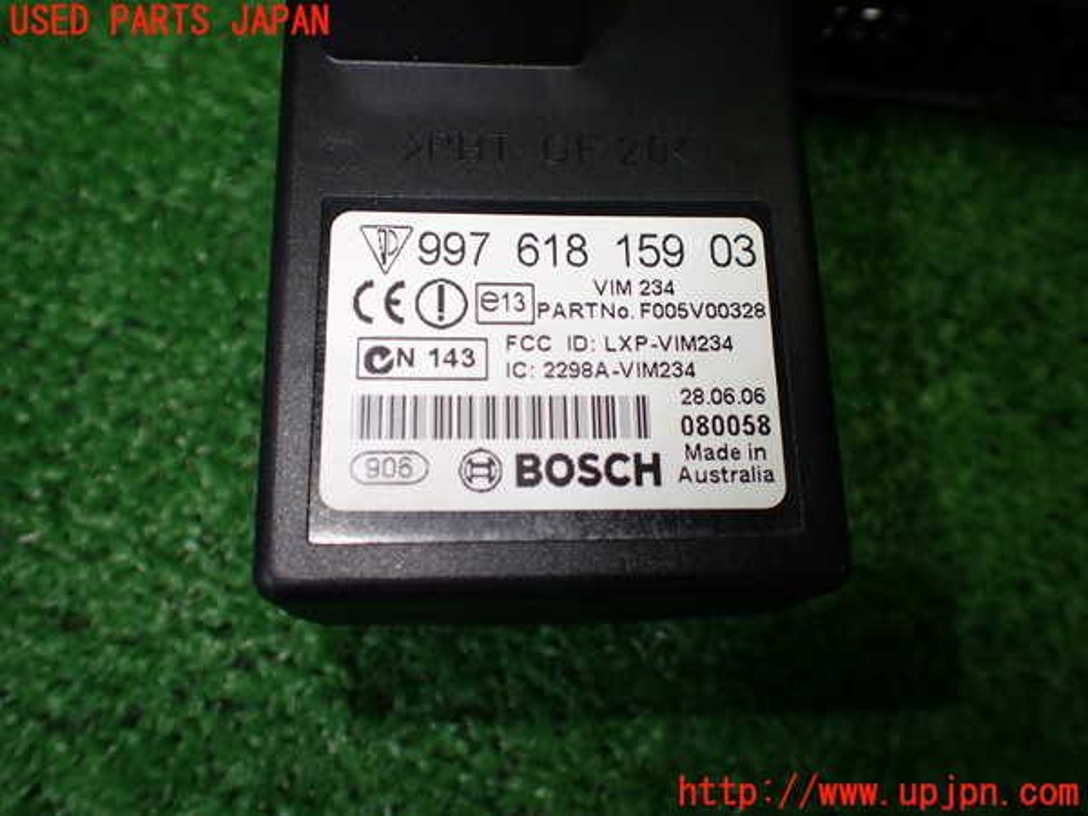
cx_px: 544
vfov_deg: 46.8
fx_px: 943
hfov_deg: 60.0
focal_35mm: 30
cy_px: 408
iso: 125
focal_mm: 5.4
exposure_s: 1/125
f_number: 2.3
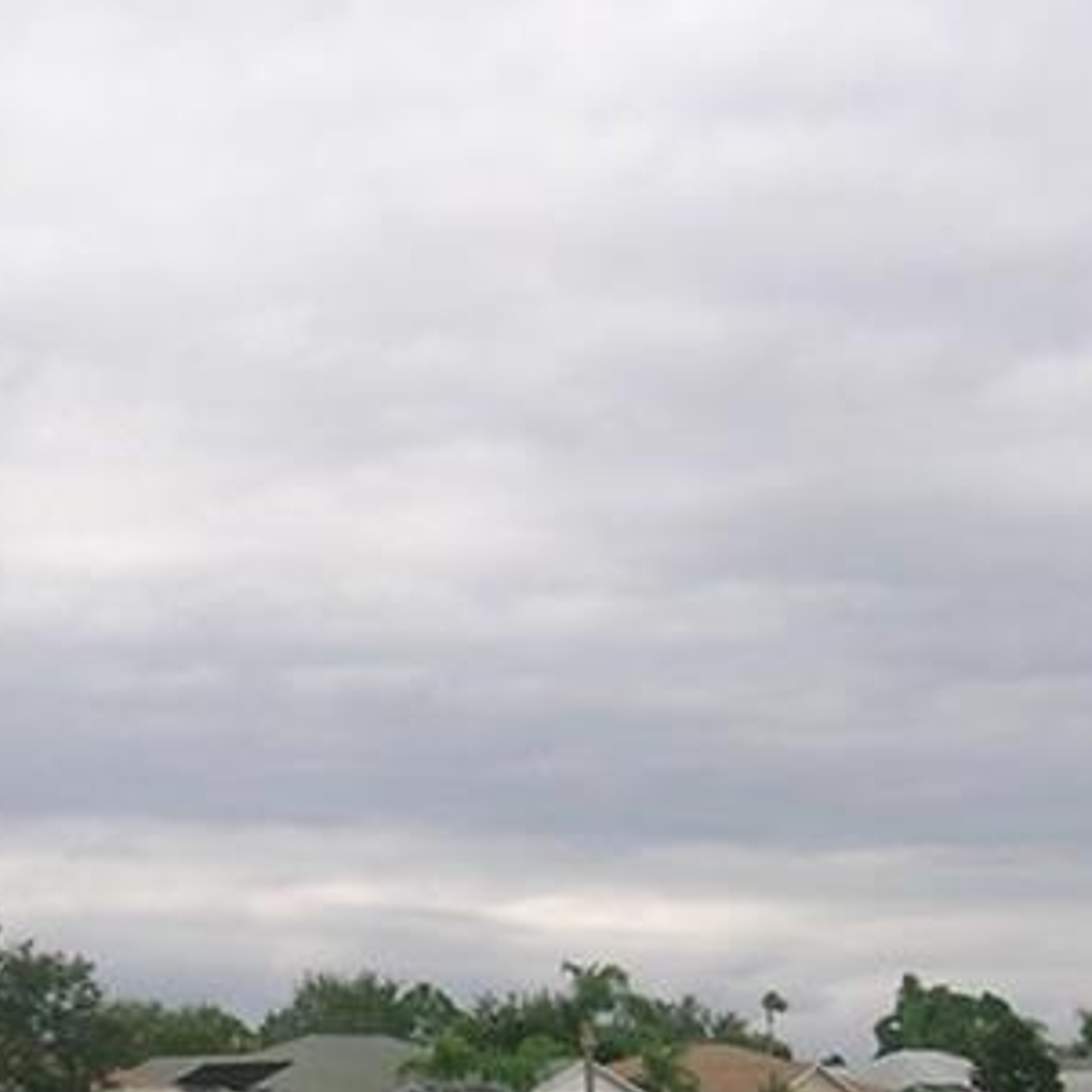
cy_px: 1032
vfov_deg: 16.8
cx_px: 207
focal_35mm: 102
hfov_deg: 16.9
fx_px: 3640
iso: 50
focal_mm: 5.7
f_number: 4.9
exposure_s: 1/154
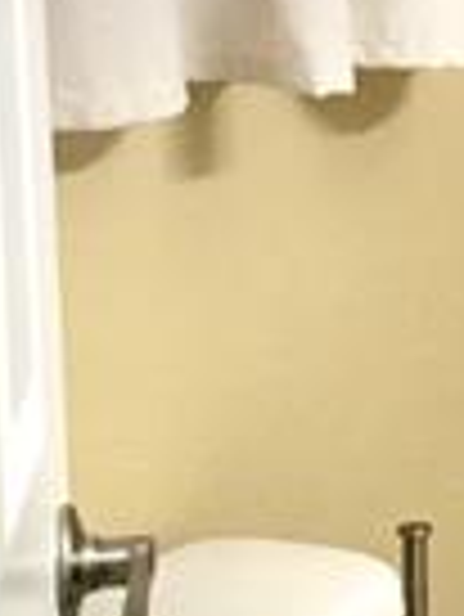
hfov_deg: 8.4
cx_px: 1122
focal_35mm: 162
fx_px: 2891
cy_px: 184
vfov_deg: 12.2
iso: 40
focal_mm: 4.15
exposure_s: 1/30
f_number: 2.2
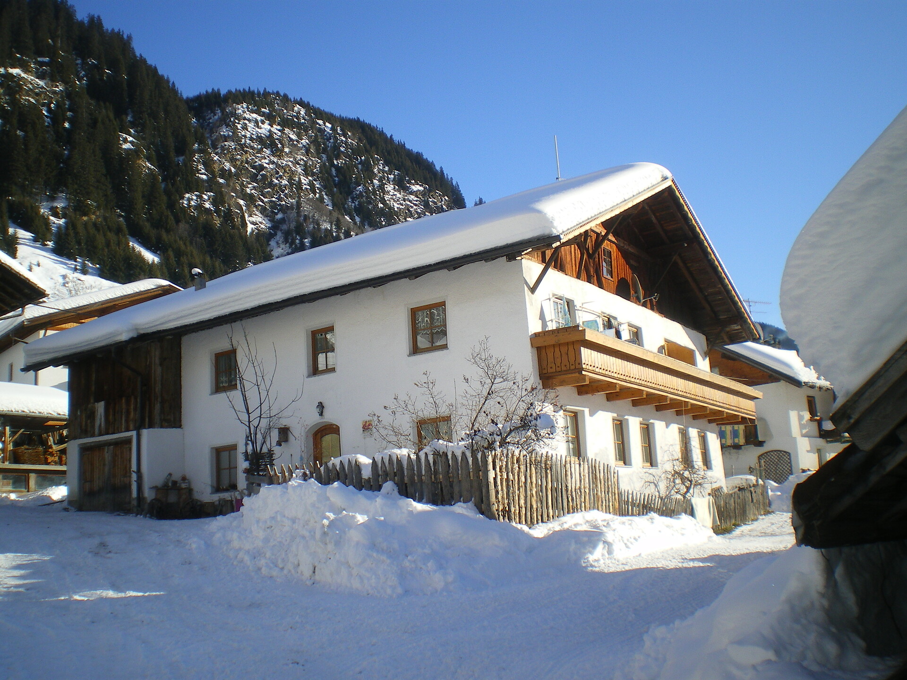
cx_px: 454
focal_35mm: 36
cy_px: 340
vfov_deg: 39.7
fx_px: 943
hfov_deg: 51.4
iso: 64
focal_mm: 6.3
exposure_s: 1/500
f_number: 4.6
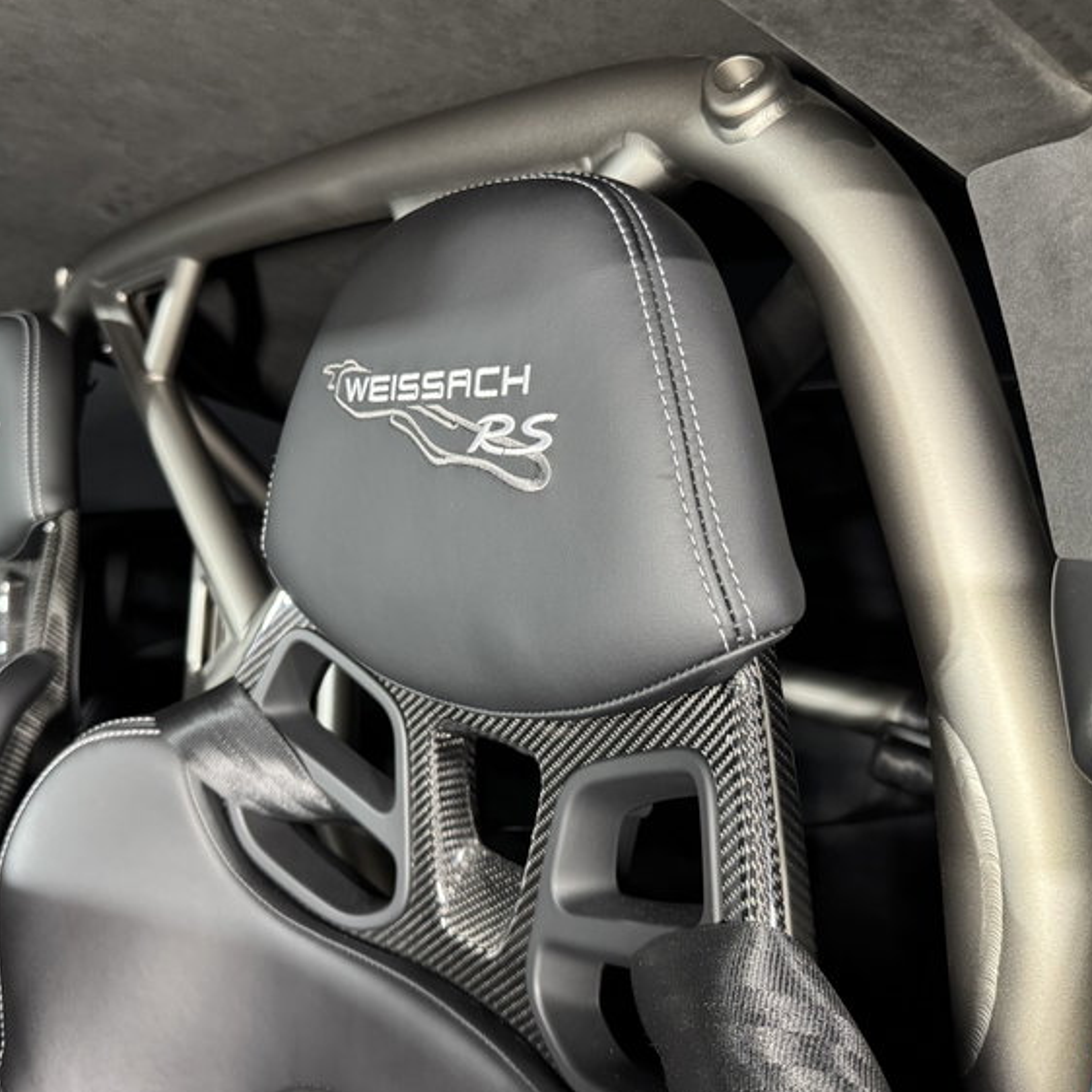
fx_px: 1035
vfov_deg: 55.6
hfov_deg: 55.3
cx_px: 451
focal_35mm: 29
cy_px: 546
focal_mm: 6.76
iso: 640
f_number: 1.78
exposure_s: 1/50
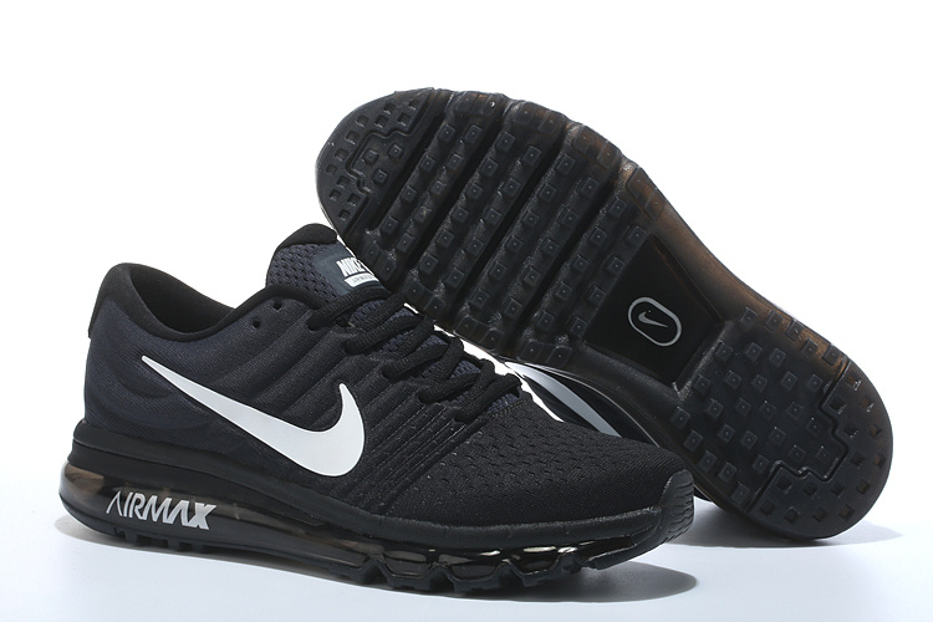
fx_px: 1140
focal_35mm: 44
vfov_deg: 30.5
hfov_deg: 44.5
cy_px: 311
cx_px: 466
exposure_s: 1/400
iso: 100
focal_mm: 16.3
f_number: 7.1
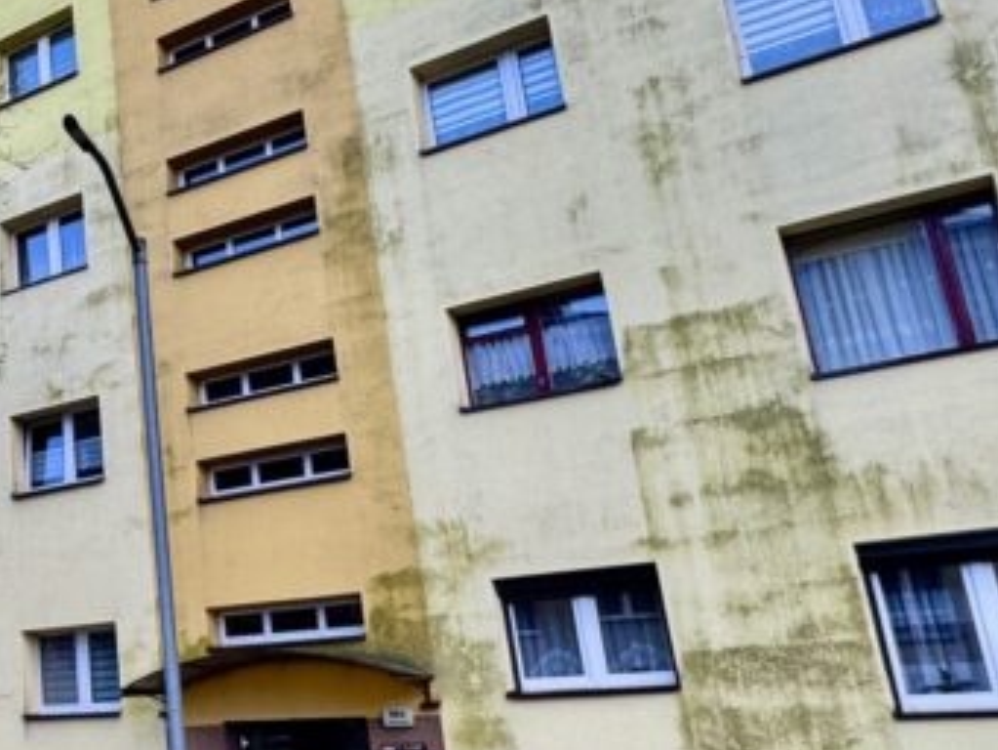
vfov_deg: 34.2
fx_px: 1211
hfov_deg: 35.4
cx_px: -196
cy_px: 460
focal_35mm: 42
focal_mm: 2.22
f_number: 2.2
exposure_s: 1/294
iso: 40
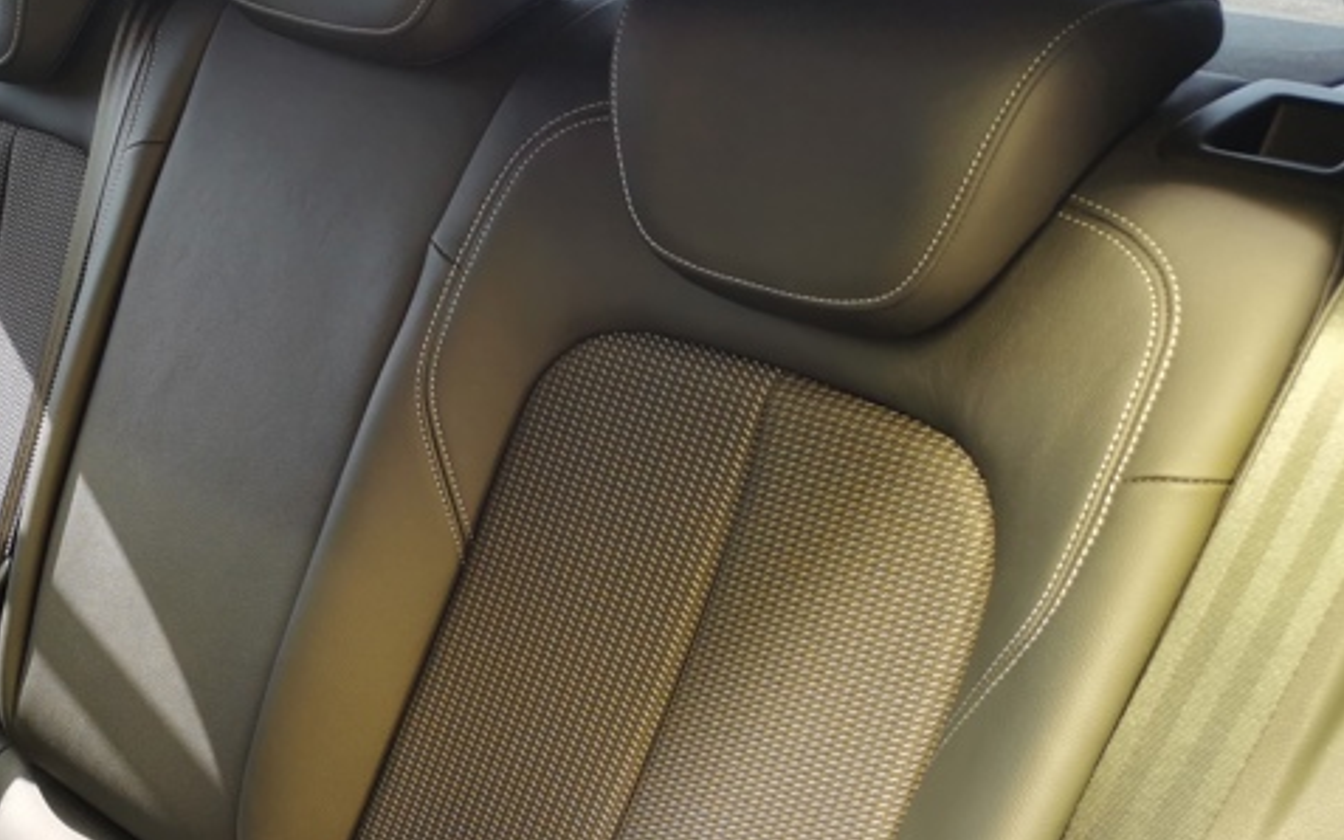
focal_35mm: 48
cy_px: 671
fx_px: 1758
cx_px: 223
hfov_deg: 39.8
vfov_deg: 26.4
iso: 50
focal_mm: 5.58
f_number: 1.8
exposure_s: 1/171
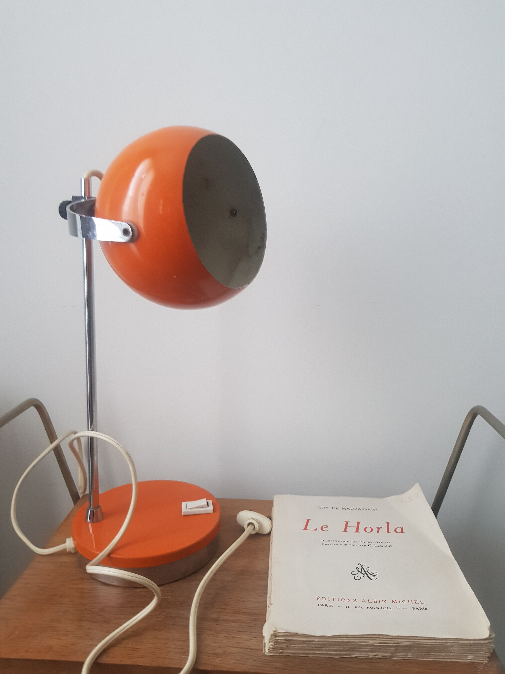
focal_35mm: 26
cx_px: 252
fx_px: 506
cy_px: 337
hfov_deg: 53.1
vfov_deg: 67.3
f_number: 1.7
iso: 200
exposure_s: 1/12
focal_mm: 4.2
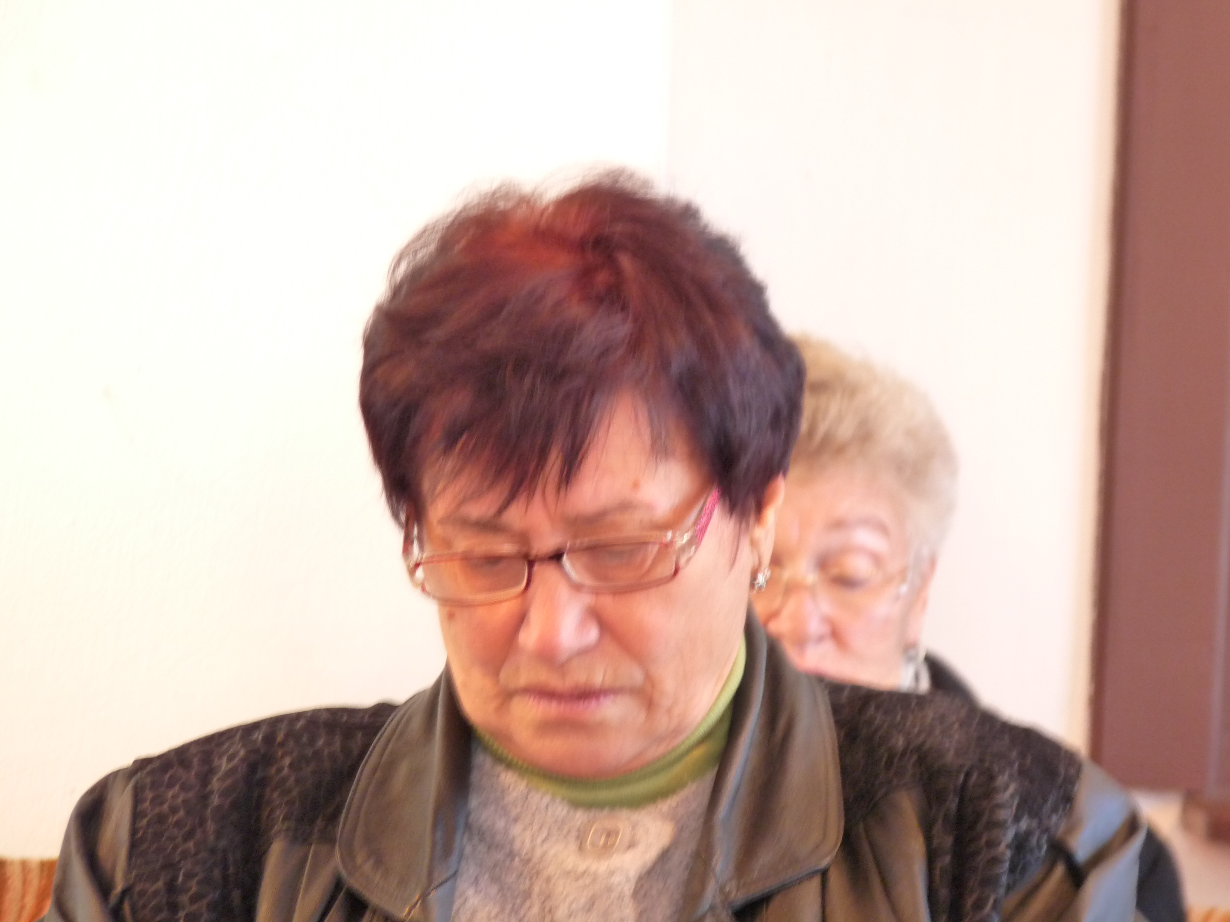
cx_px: 615
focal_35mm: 205
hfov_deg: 9.7
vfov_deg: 7.2
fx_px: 7284
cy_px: 461
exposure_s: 1/8
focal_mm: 36.4
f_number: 3.7
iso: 400
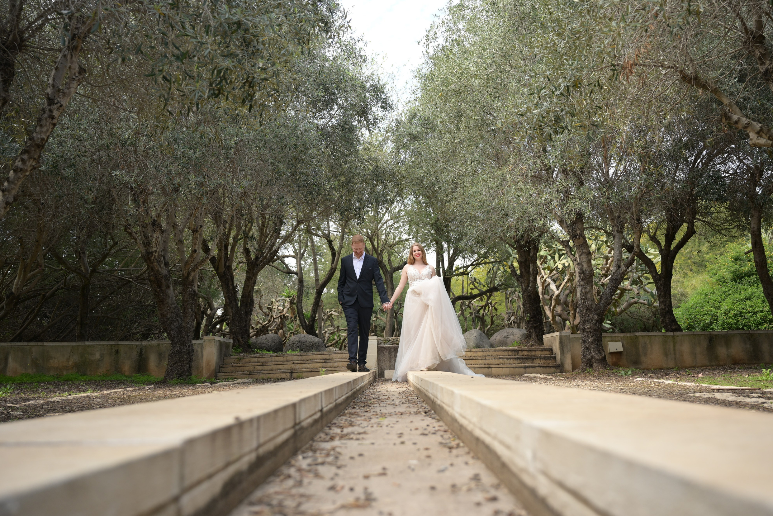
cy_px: 263
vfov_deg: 39.4
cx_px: 397
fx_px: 720
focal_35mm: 34
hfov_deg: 56.5
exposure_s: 1/320
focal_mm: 32.5
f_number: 3.5
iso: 125
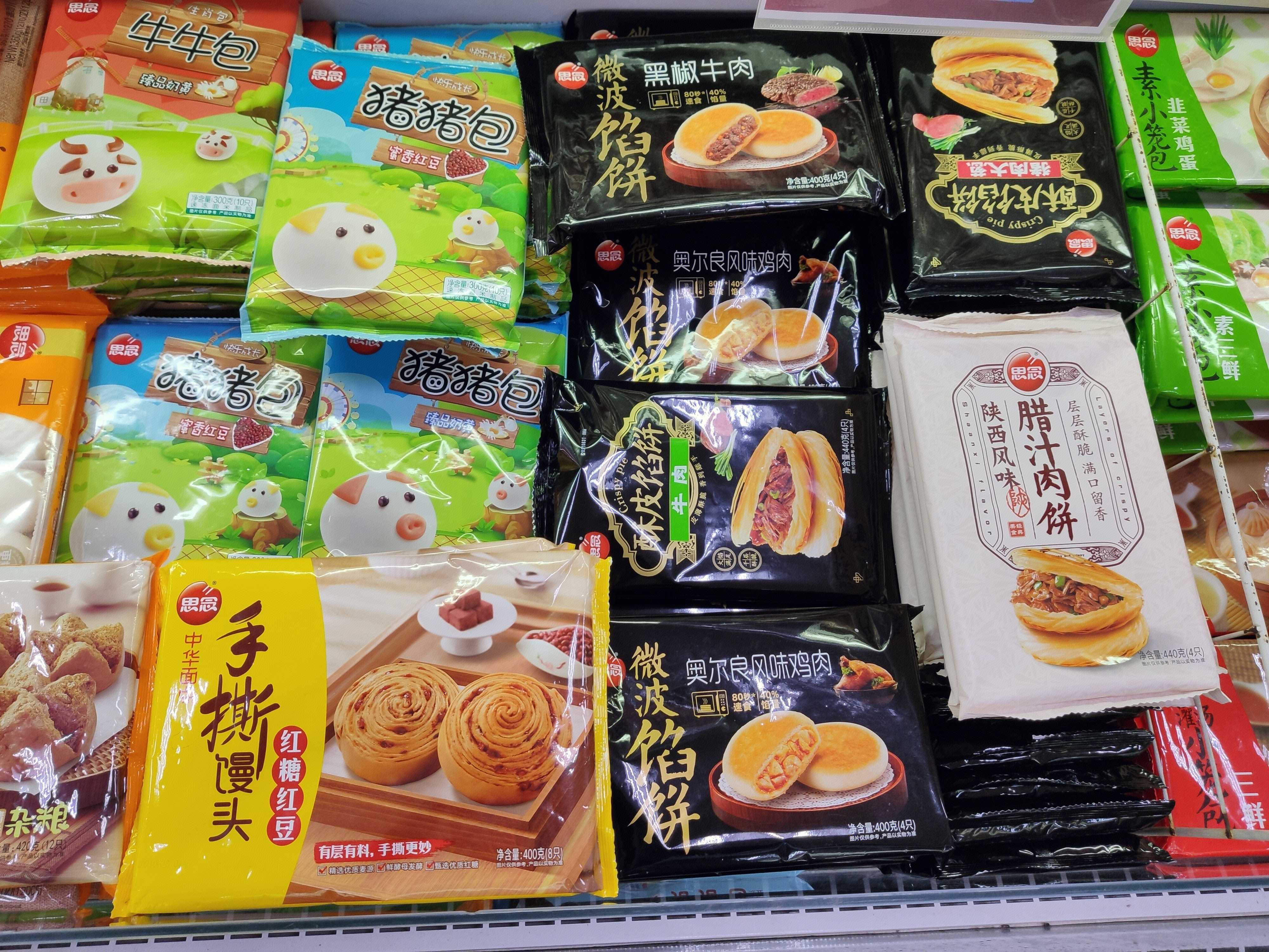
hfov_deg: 67.3
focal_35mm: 26
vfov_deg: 53.1
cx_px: 634
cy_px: 476
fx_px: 953
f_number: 1.75
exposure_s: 1/100
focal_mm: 4.75
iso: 271
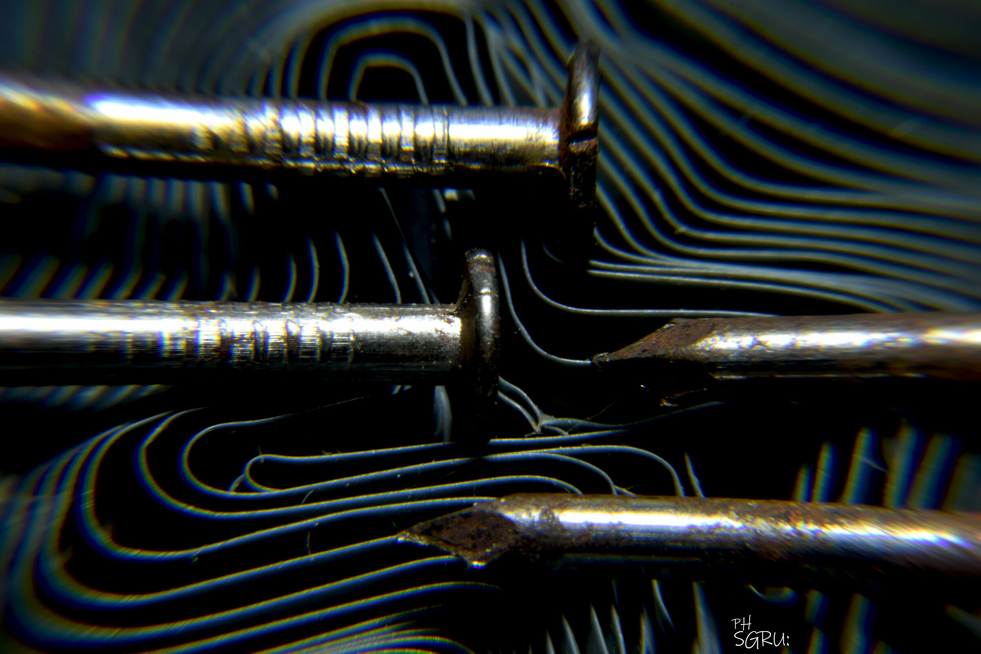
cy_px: 327
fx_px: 4578
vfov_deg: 8.2
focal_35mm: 168
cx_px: 490
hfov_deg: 12.2
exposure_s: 2.5
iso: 100
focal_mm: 112
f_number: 36
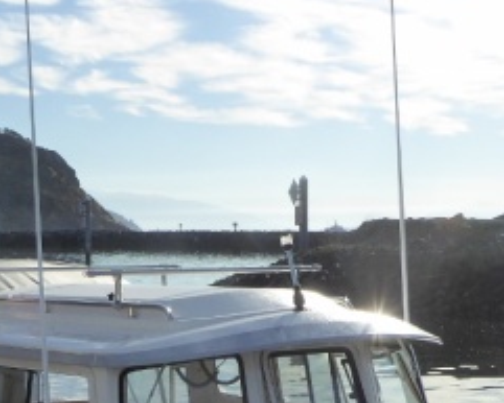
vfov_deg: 18.4
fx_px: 1209
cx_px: 245
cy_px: 409
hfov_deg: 23.6
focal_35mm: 81
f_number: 3.3
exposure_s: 1/1600
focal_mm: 4.3
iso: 160
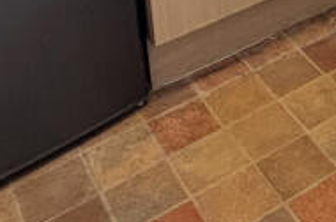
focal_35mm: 73
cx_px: 447
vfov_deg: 14.1
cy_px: -277
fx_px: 680
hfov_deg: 24.0
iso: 250
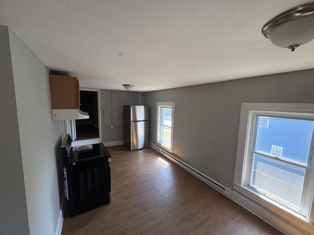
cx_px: 157
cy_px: 118
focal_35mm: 14
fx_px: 127
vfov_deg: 85.7
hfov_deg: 102.1
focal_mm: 2.22
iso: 200
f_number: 2.2
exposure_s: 1/99
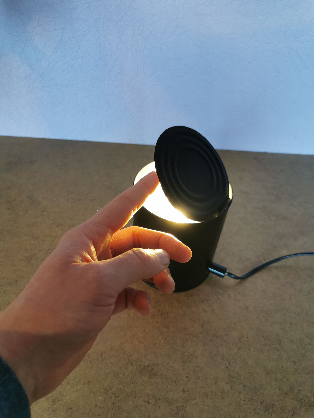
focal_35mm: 27
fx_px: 327
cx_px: 157
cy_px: 209
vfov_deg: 65.3
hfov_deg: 51.4
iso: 160
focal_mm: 5.58
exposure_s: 1/100
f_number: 1.8
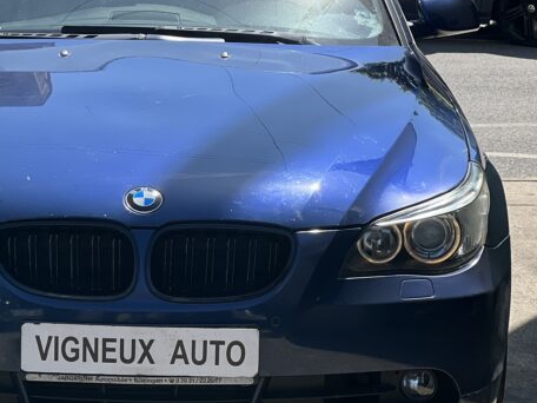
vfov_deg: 11.0
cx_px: 151
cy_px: 148
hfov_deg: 14.6
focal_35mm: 135
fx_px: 2094
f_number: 2.8
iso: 32
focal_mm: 9
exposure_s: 1/630
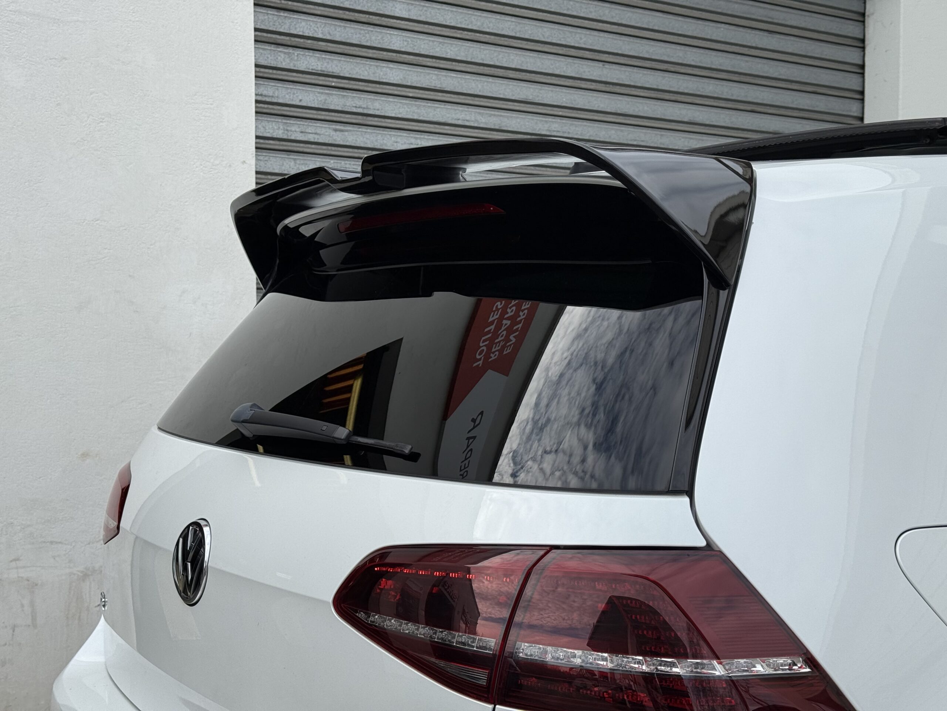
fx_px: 1313
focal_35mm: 48
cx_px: 474
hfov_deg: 39.7
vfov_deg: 30.3
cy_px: 356
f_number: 1.78
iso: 64
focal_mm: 6.76
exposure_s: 1/1330
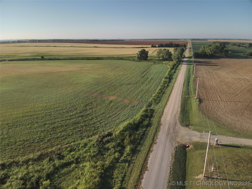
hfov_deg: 71.6
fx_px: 175
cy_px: 94
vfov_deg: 56.8
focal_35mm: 24
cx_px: 126
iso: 100
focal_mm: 4.4
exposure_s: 1/1000
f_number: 2.8
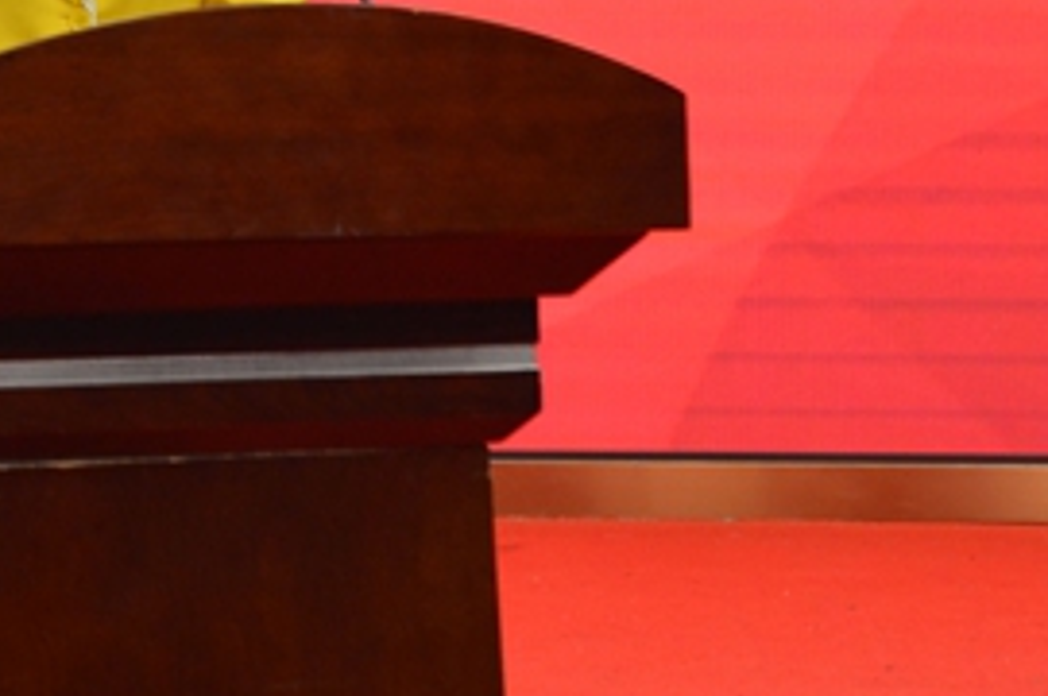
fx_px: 6077
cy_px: -367
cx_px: 174
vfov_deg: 6.5
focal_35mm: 209
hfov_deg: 9.8
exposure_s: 1/60
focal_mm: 42
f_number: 4
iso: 450
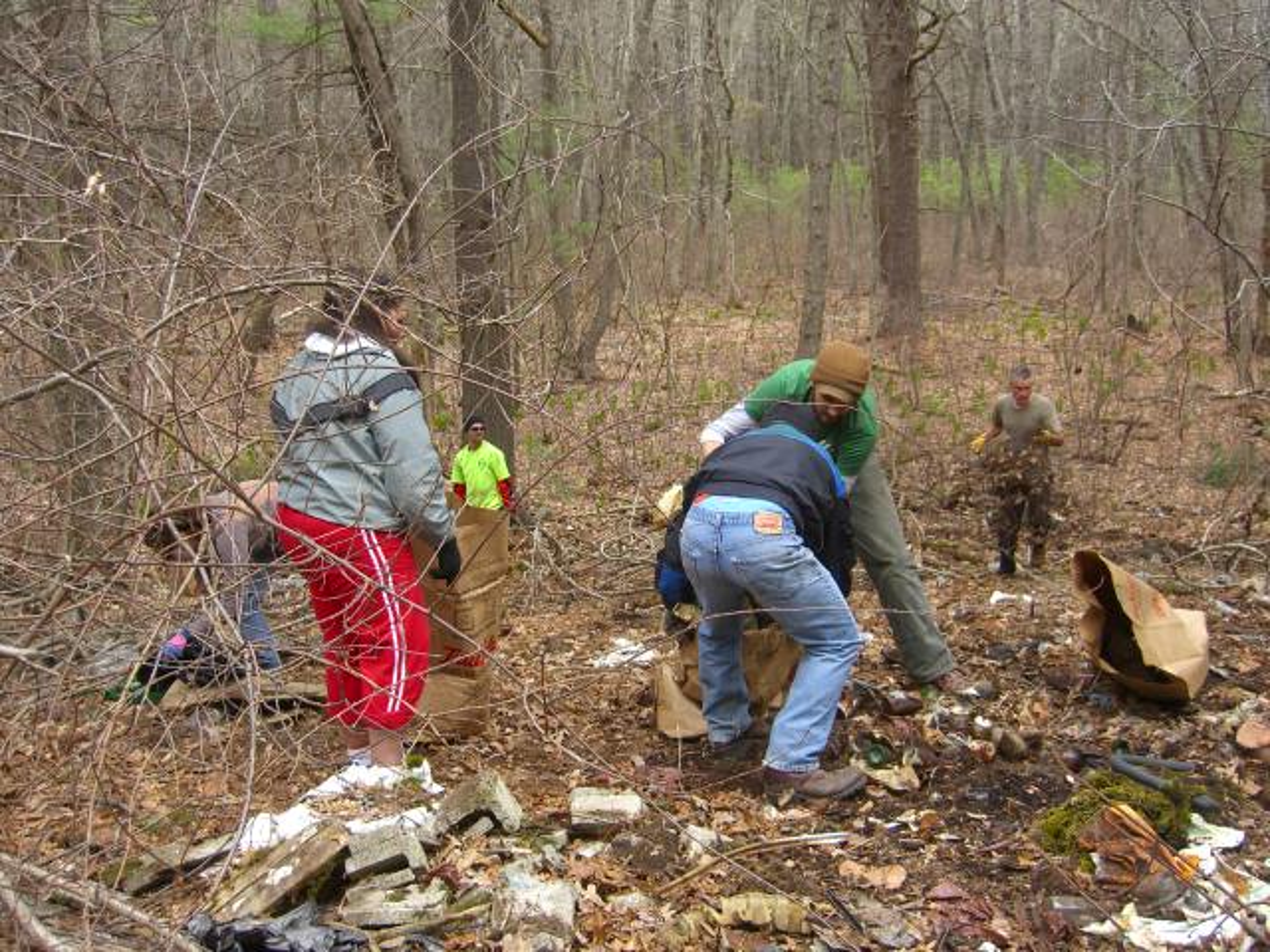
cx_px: 635
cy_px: 476
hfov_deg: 49.0
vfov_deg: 37.7
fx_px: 1394
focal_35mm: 38
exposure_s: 1/320
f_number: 2.8
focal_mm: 7.9
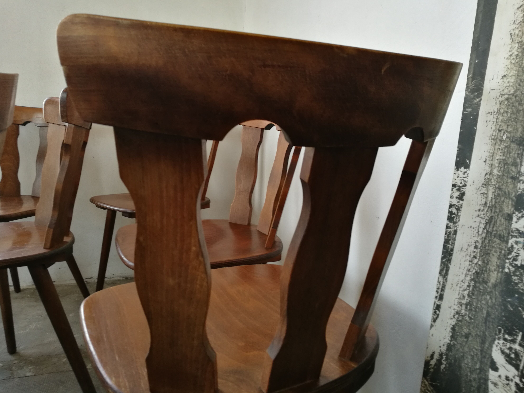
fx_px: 409
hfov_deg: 65.3
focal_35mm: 27
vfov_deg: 51.4
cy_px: 196
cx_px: 262
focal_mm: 4.5
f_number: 2.2
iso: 125
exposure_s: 1/33.3
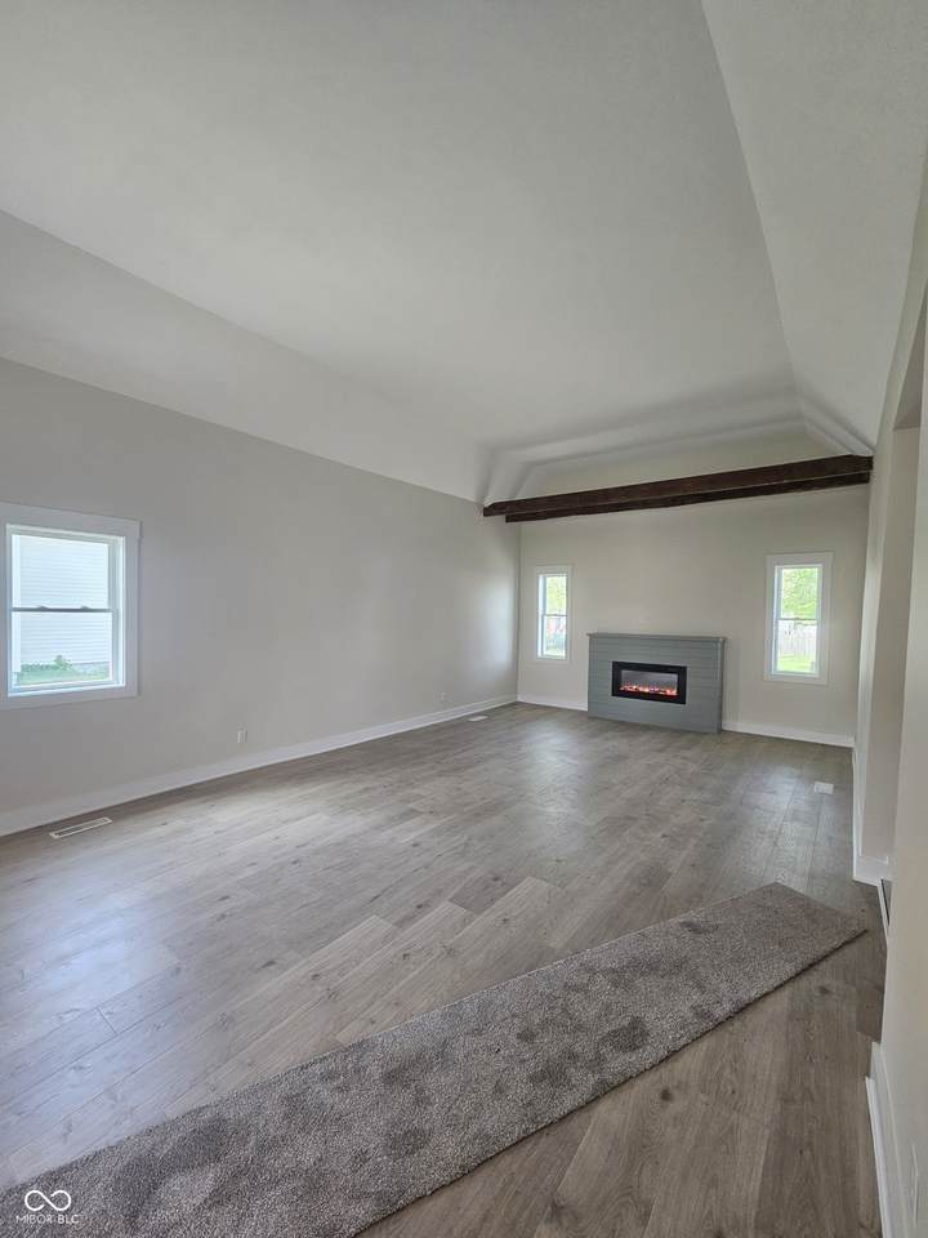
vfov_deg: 106.2
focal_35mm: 13
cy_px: 619
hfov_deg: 89.9
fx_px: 465
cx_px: 464
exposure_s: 1/77
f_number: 2.2
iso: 160
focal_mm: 2.2
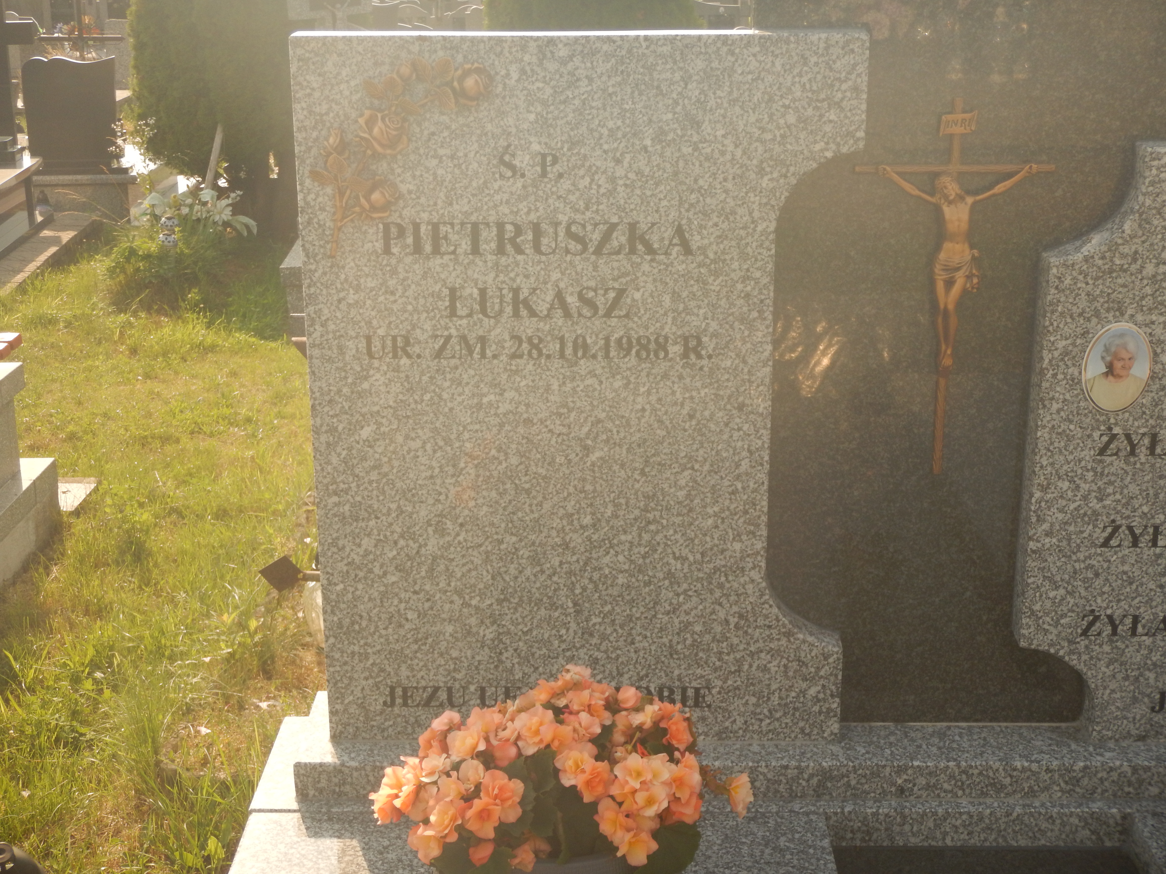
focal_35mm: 52
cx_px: 583
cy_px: 437
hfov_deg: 36.8
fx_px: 1752
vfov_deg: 28.0
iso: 125
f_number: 4.3
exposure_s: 1/400
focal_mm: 9.2
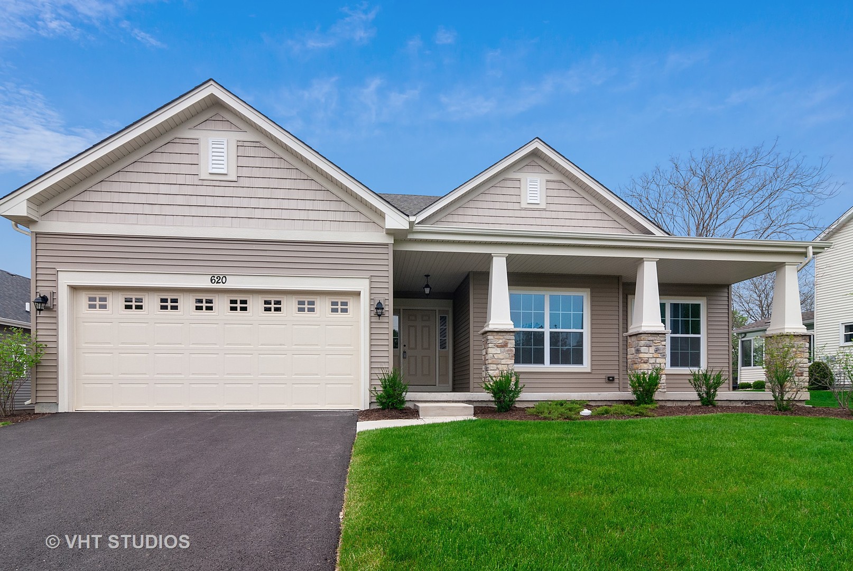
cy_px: 286
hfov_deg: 89.9
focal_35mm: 18
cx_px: 426
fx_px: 427
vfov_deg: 67.5
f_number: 9
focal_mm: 12
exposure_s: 1/50
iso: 200
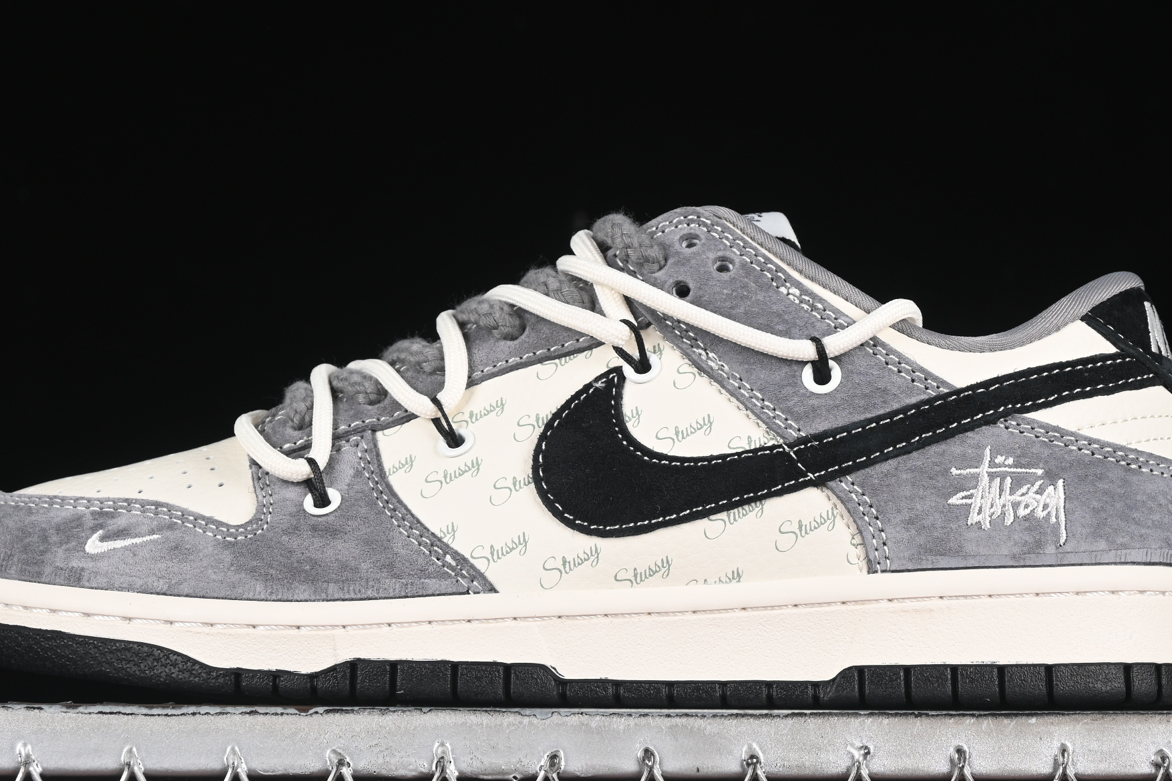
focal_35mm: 119
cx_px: 591
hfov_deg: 17.2
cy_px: 322
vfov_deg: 11.5
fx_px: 3874
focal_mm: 50
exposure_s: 1/80
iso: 160
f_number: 7.1
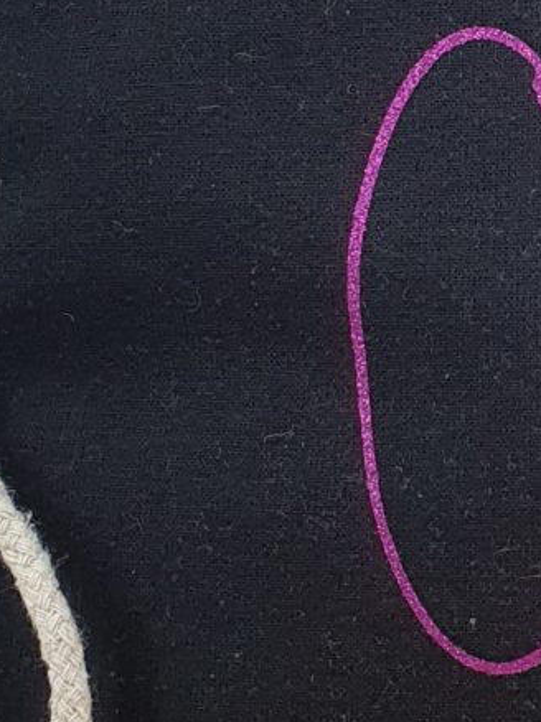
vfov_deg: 17.0
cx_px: 704
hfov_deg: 12.6
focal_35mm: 114
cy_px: 41
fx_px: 2378
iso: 64
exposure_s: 1/100
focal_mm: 4.32
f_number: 2.4
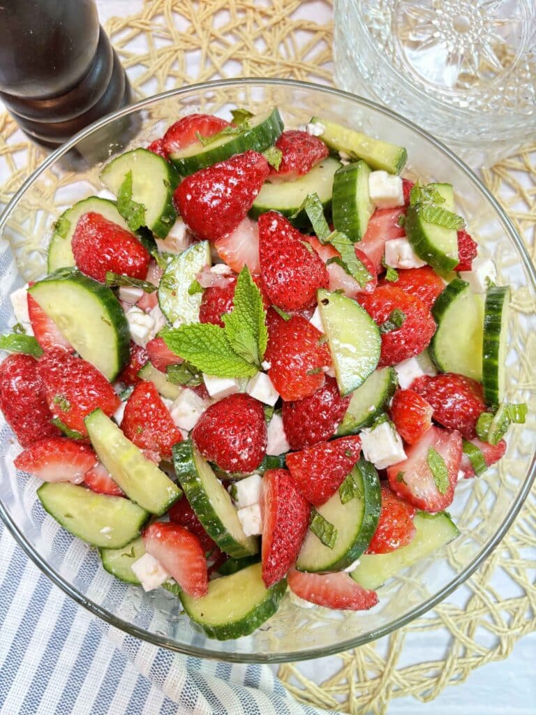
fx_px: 537
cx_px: 268
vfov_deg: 67.3
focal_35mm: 26
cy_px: 358
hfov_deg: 53.1
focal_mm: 5.96
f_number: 1.6
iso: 250
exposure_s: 1/60
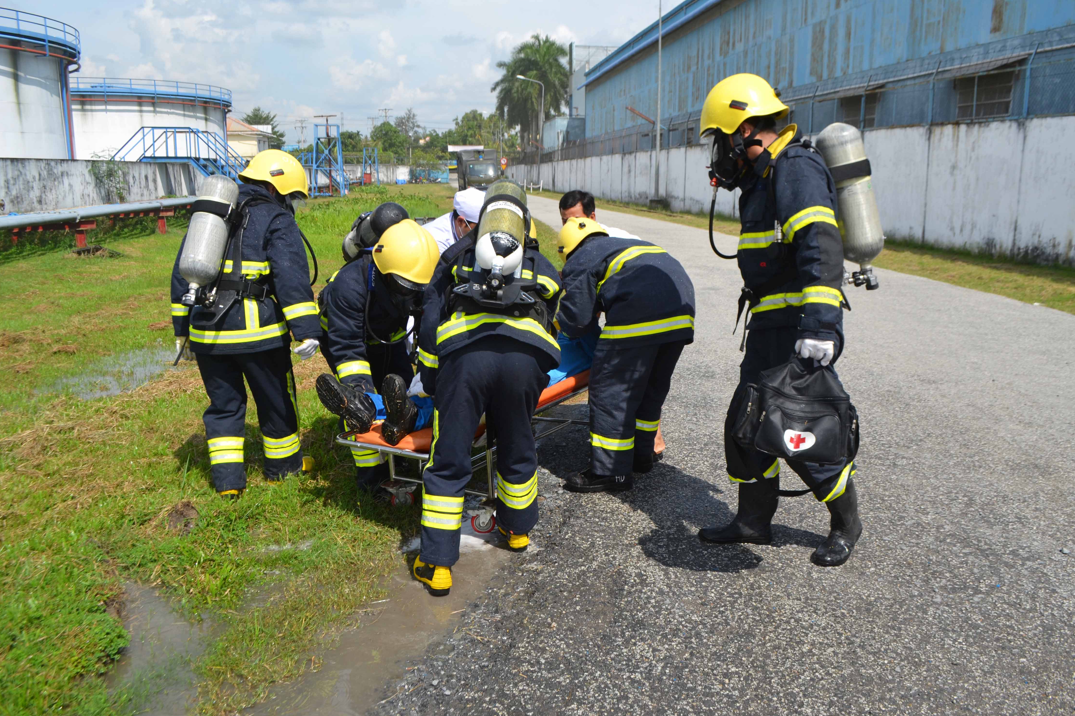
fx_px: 836
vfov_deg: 46.4
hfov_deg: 65.5
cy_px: 356
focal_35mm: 28
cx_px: 556
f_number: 8
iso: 100
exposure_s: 1/250
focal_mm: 18
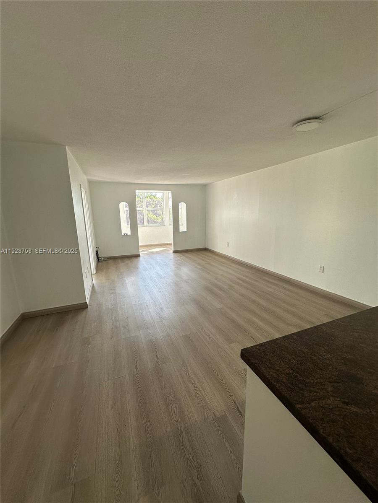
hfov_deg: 85.7
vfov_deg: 102.1
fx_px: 204
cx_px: 189
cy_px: 252
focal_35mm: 14
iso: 100
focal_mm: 2.22
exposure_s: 1/120
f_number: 2.2
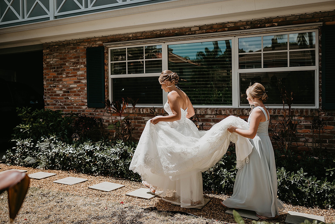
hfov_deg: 54.4
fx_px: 326
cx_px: 168
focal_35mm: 35
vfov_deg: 37.9
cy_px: 112
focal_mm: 35
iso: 250
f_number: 2
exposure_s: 1/8000
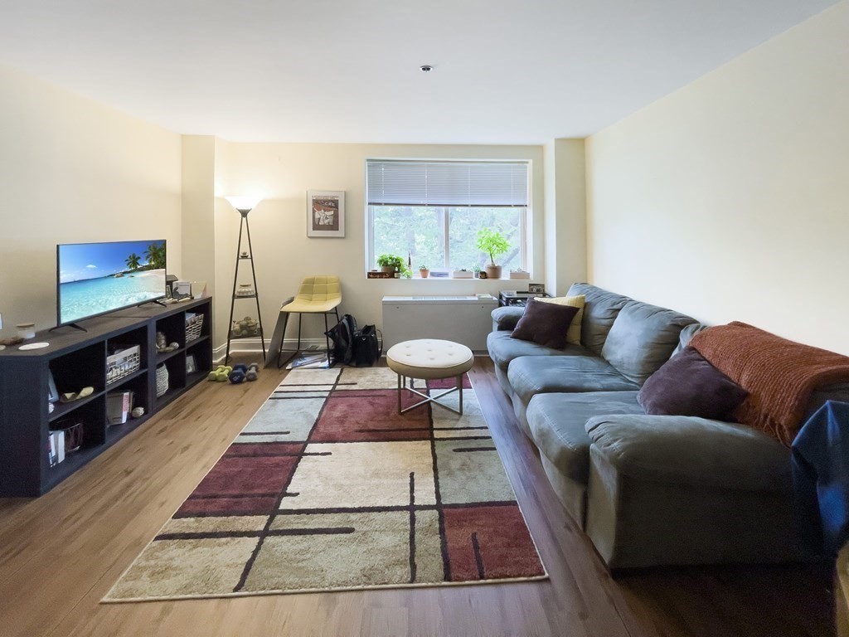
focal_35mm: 13
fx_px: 319
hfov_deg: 106.2
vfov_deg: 89.9
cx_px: 424
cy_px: 318
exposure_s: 1/60
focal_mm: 1.54
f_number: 2.4
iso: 200
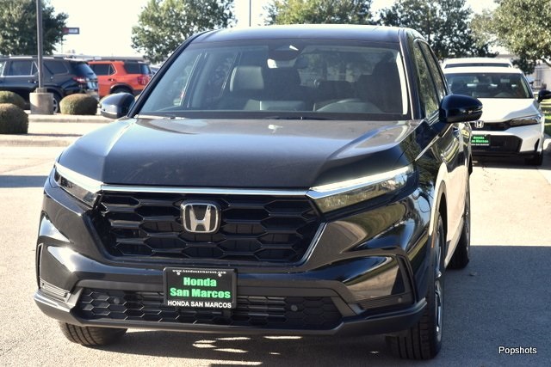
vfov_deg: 17.5
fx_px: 1194
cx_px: 276
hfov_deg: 26.0
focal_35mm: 78
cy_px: 184
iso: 360
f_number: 8
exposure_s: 1/250
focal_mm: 52
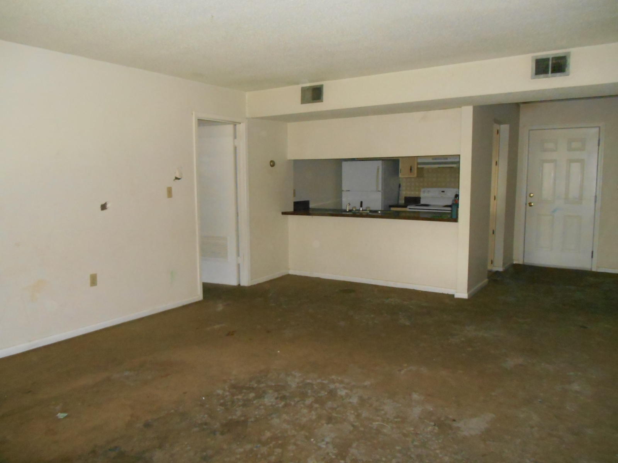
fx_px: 464
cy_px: 232
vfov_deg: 53.1
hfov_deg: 67.3
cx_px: 309
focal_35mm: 26
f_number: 3.4
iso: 640
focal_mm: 4.7
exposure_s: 1/25
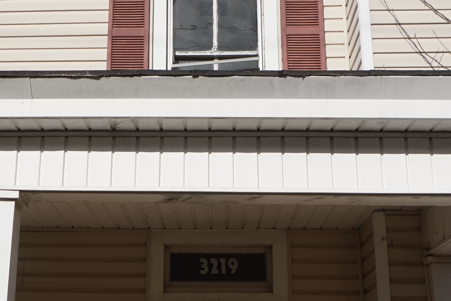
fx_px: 764
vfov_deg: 22.2
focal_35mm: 61
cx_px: 142
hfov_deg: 32.6
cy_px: 175
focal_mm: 16
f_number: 11
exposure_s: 1/320
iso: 100
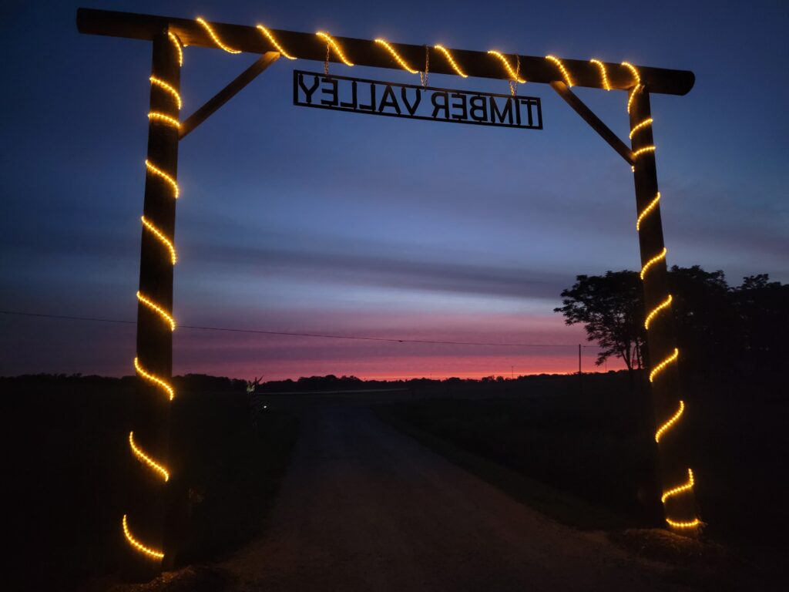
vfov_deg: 56.8
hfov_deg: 71.6
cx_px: 394
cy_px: 296
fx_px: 547
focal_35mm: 24
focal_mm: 6.7
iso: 1250
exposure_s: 1/20
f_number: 1.8
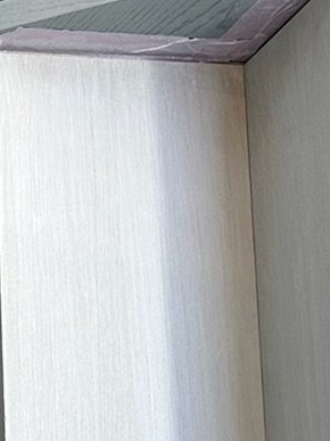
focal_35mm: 127
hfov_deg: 9.8
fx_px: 1615
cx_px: -542
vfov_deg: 14.8
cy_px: 575
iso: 64
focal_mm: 6.86
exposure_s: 1/120
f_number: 1.78
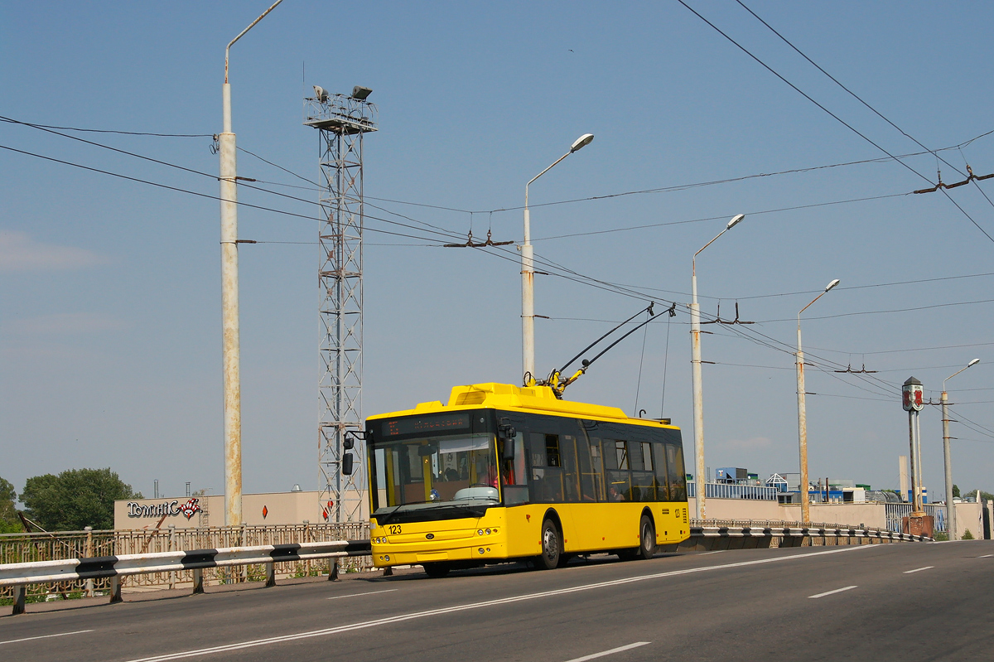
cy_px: 331
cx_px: 497
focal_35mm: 69
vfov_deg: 19.7
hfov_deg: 29.3
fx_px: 1904
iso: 250
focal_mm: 45
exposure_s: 1/1250
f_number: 8
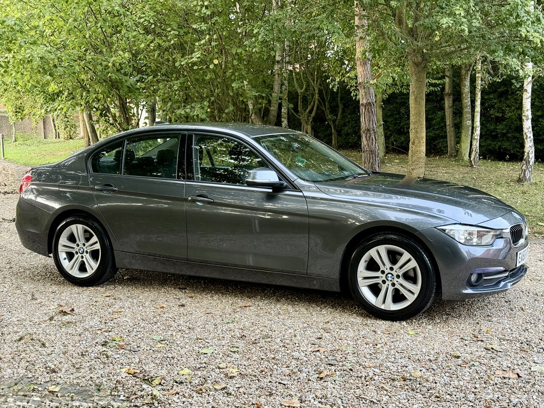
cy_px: 204
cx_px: 272
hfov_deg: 39.7
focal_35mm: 48
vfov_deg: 30.3
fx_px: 754
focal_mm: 6.76
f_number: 1.78
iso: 200
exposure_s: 1/93
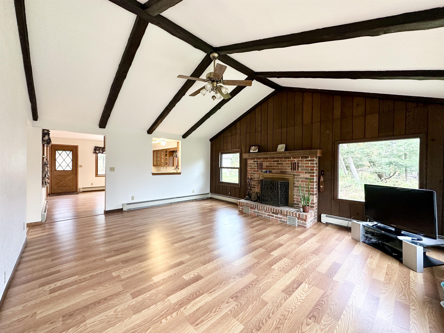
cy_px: 166
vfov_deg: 85.7
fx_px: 180
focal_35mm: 14
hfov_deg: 102.1
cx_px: 222
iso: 320
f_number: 2.2
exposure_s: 1/60
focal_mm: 2.22
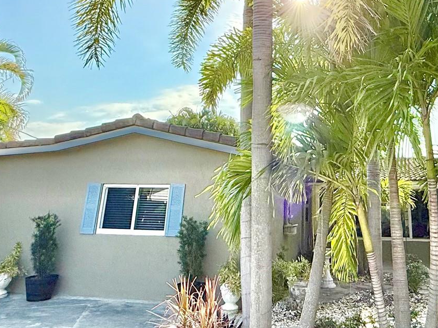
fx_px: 430
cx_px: 301
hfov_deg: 52.7
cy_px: 62
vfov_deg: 40.0
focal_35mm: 34
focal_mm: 2.22
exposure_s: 1/2410
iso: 64
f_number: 2.2
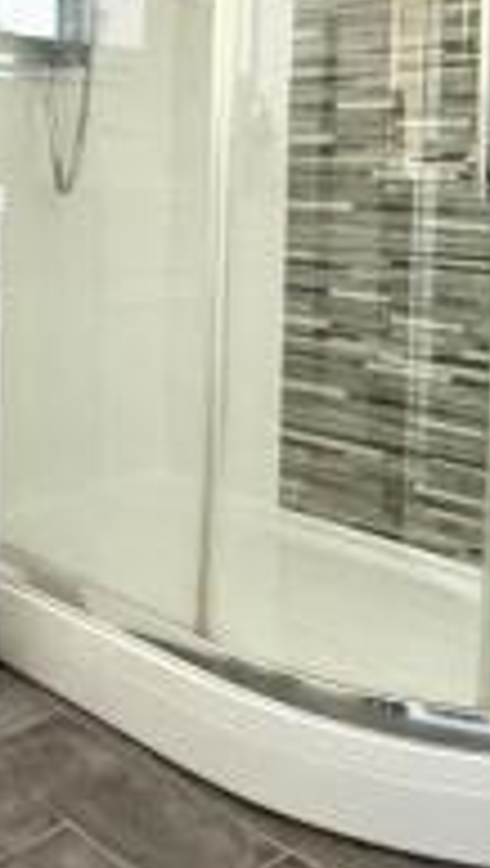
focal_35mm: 46
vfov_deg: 42.9
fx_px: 1059
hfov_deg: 23.1
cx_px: -151
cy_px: 200
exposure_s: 1/99
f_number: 2.2
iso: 320
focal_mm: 2.22
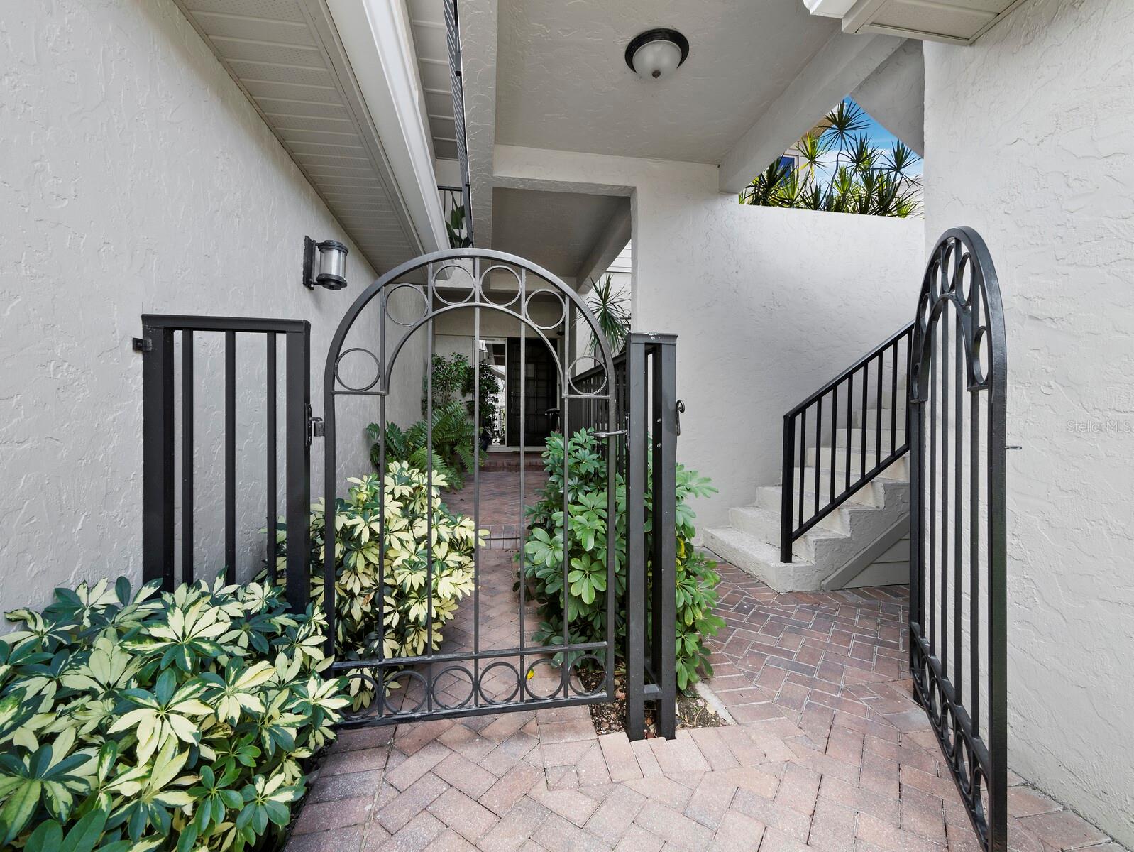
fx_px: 459
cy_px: 426
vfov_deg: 85.7
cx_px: 567
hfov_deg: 102.0
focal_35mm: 14
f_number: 11
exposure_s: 1/5
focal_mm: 7
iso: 400
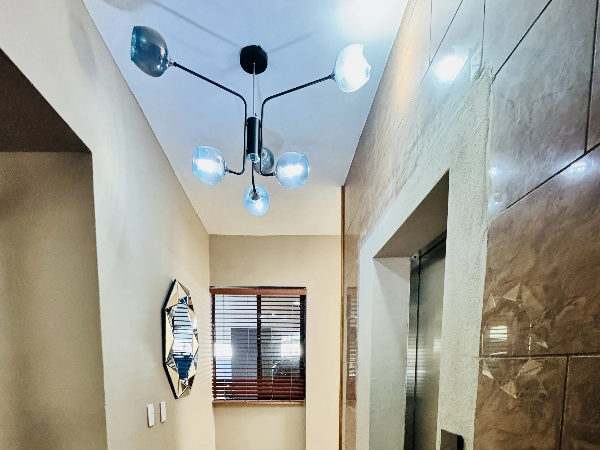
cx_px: 301
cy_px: 376
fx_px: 329
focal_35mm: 19
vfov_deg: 61.5
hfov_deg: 84.7
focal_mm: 2.22
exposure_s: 1/60
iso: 1000
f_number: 2.2
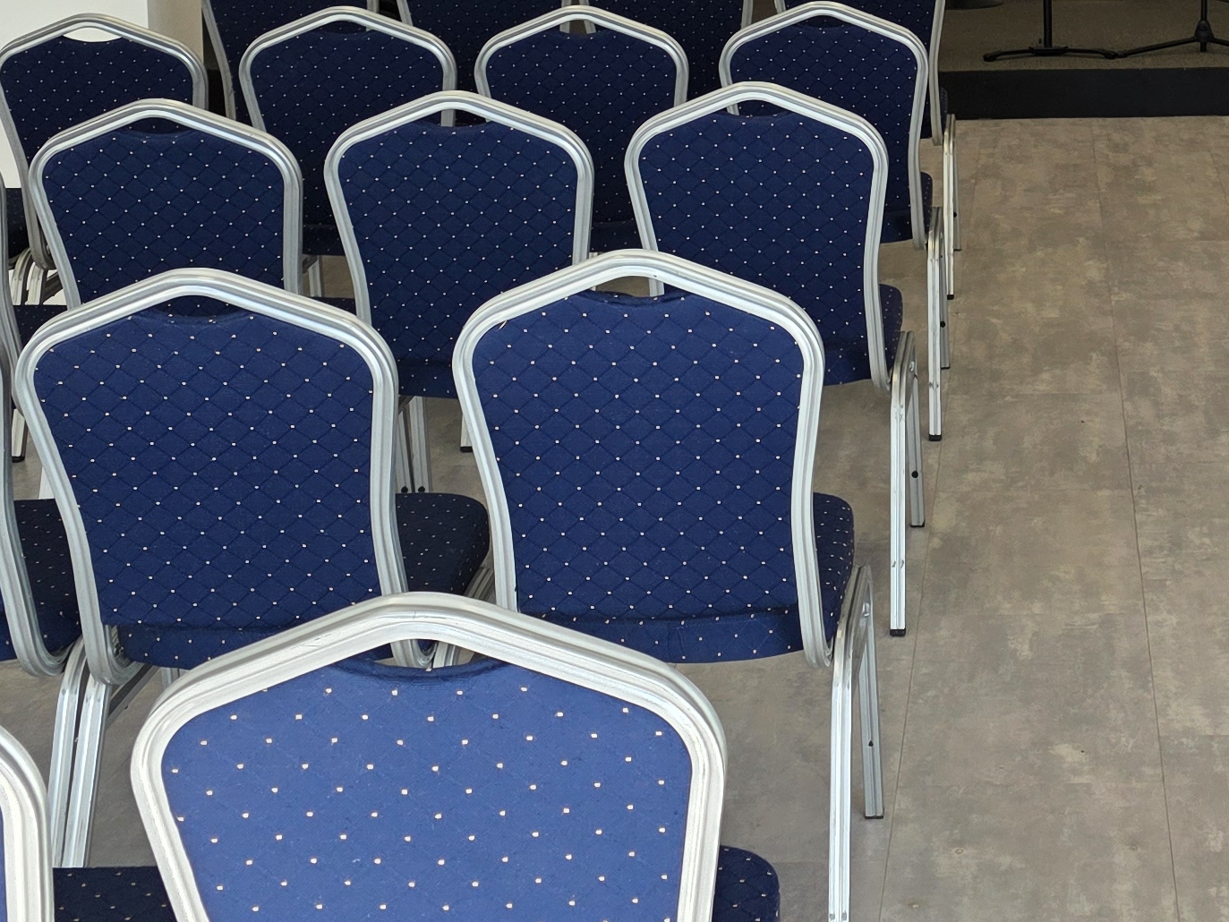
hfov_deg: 28.2
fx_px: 2379
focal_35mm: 67
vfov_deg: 20.6
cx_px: 1028
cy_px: -162
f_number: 1.7
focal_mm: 6.3
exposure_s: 1/359
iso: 50
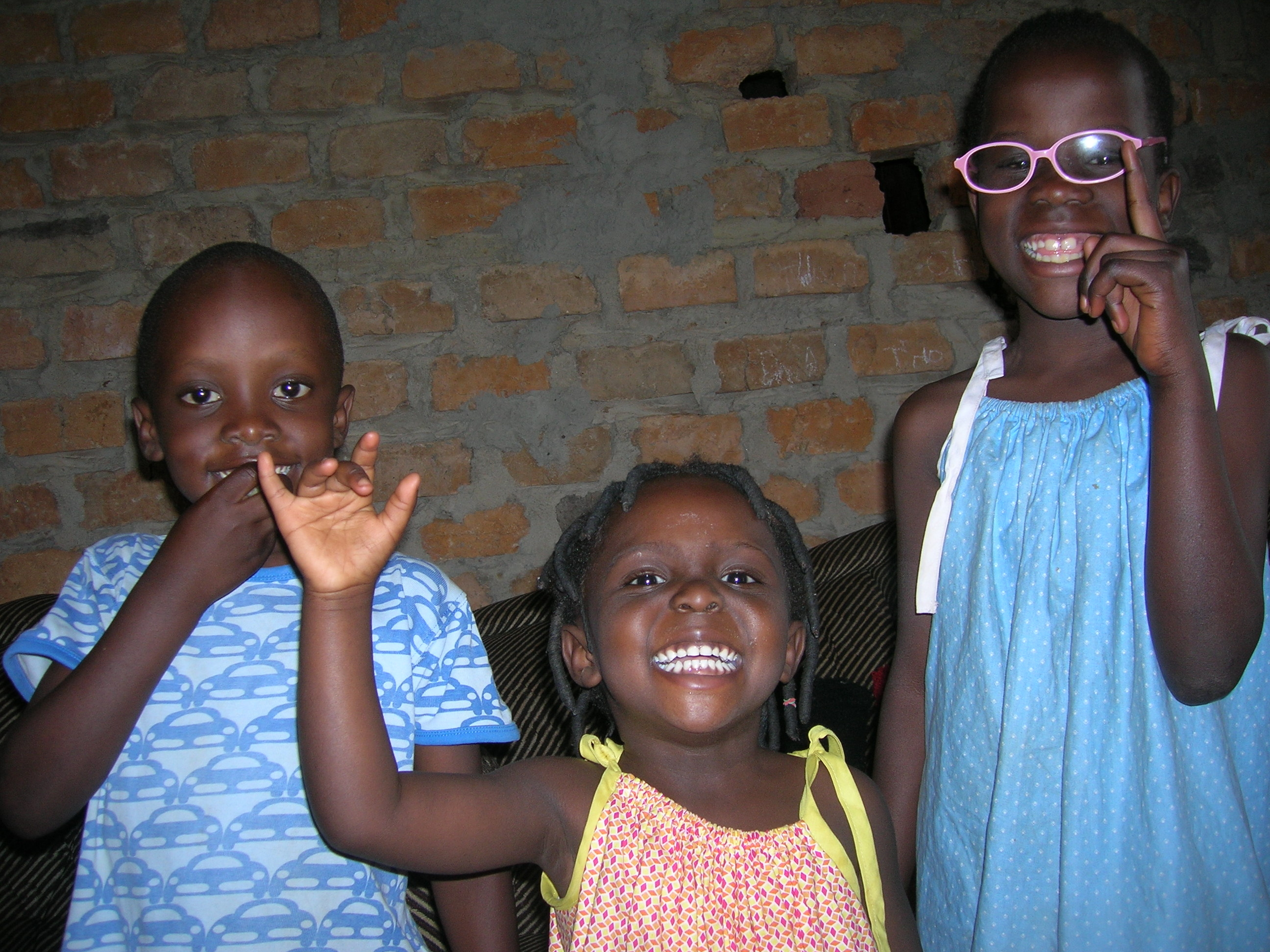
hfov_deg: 54.0
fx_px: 1247
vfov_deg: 41.8
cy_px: 476
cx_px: 635
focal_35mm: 34
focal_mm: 5.7
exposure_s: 1/60.1
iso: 50
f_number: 2.9
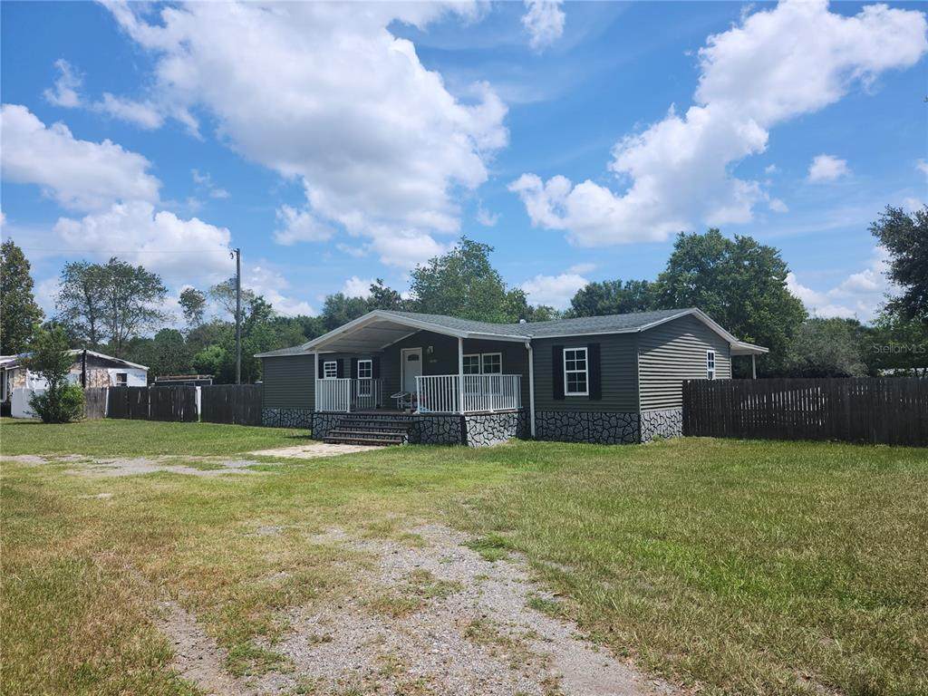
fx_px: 617
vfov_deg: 58.9
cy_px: 348
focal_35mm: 23
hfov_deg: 73.9
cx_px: 464
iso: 25
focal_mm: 5.54
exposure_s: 1/2027
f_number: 1.8
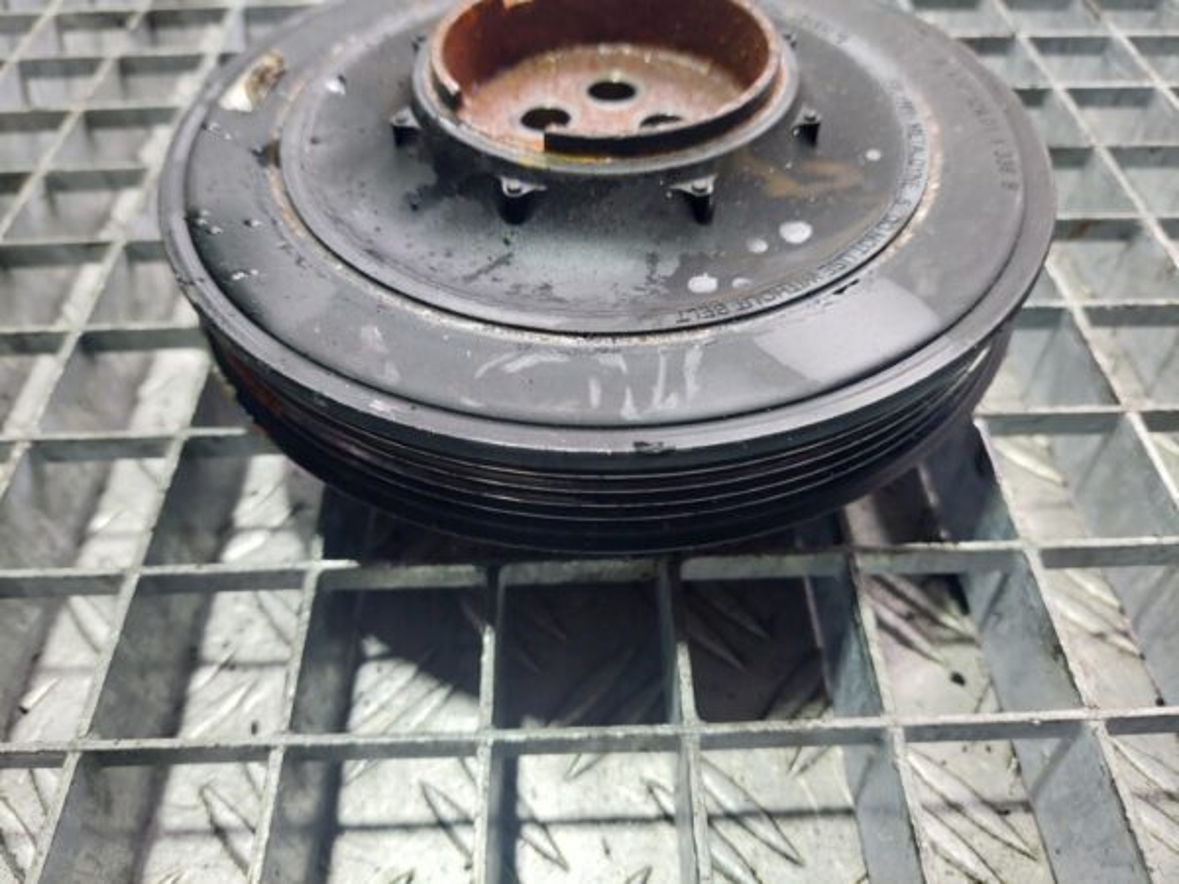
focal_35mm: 25
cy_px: 442
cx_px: 590
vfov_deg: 54.9
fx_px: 851
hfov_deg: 69.4
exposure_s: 1/50
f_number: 1.8
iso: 200
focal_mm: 5.23
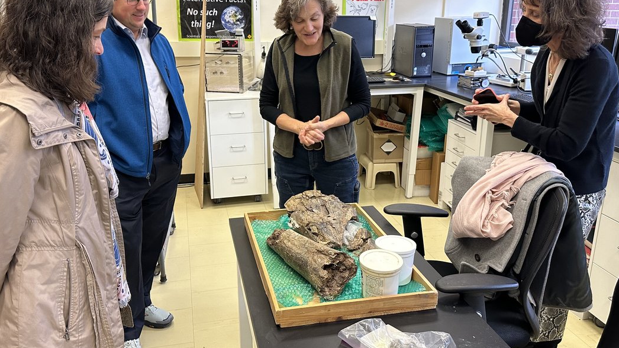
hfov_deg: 61.0
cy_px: 154
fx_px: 525
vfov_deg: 36.6
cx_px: 293
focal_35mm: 32
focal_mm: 6.86
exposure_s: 1/120
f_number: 1.78
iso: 200
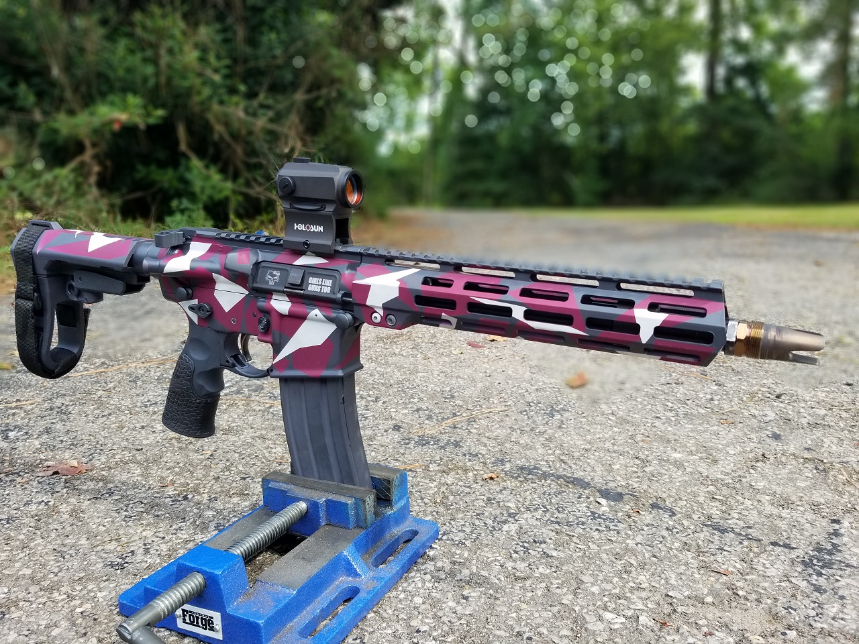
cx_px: 430
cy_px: 322
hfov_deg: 67.3
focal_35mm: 26
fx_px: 645
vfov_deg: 53.1
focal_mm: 4.25
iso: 50
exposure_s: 1/258
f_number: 1.7
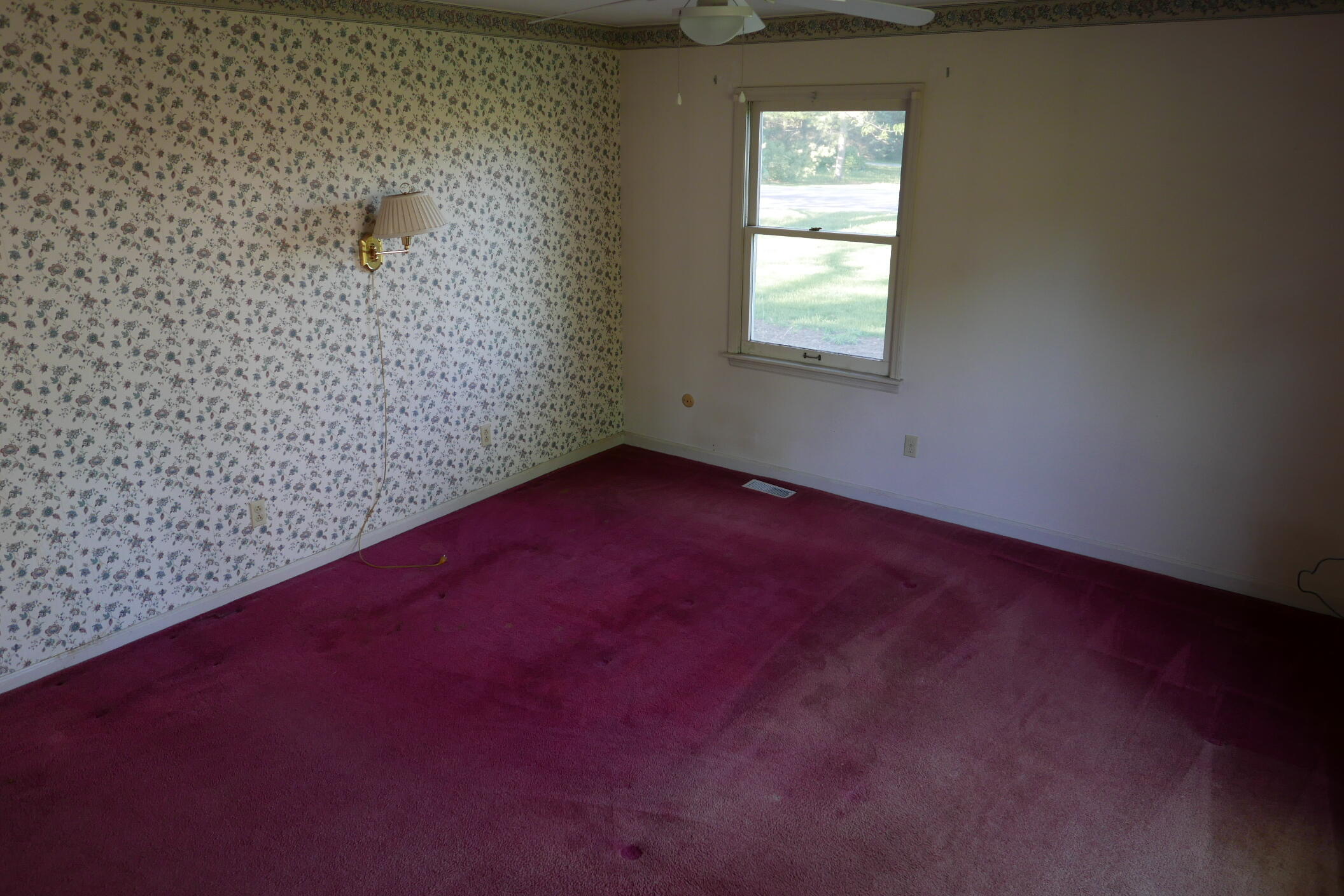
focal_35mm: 24
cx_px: 672
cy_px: 448
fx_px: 896
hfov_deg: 73.7
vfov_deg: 53.1
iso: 200
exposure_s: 1/125
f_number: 1.8
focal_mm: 10.9
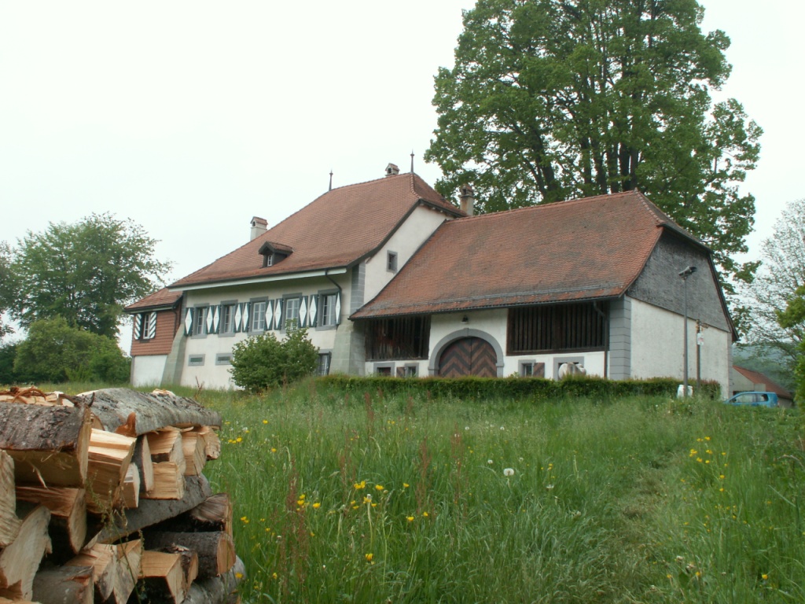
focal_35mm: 35
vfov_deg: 40.7
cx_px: 402
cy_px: 302
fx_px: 814
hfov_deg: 52.6
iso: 50
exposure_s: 1/40
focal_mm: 5.86
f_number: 7.1
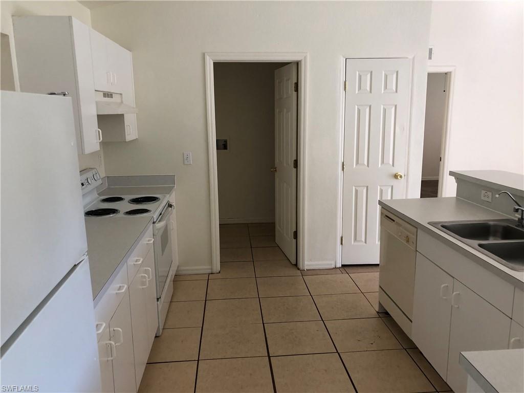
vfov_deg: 49.7
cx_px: 262
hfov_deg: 63.4
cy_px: 196
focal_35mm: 28
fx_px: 424
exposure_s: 1/24
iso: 40
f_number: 1.8
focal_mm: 4
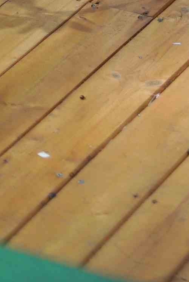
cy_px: -507
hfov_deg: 4.7
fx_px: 2231
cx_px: 518
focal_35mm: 284
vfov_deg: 6.7
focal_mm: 50
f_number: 2
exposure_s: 1/2000
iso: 200
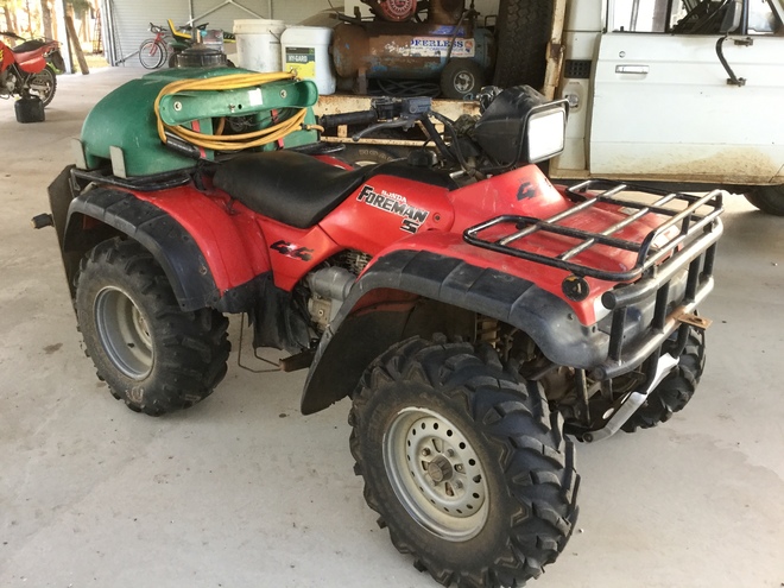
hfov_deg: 58.4
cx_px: 392
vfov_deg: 45.4
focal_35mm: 31
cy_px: 294
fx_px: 702
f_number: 2.4
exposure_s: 1/33
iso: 50
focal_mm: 3.3
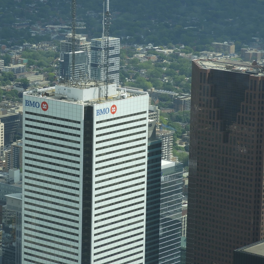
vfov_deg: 10.9
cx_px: 90
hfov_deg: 10.9
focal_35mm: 160
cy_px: 132
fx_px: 1381
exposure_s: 1/500
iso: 100
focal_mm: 24.2
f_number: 5
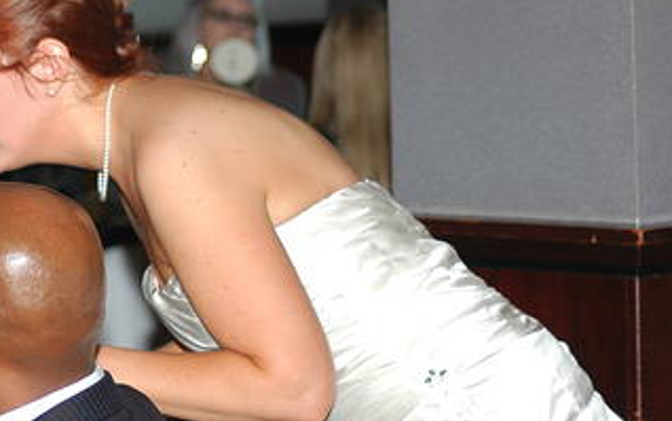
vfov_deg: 5.3
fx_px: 4507
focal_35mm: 246
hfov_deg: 8.5
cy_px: 125
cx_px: 11
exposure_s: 1/60
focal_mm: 80
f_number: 4.2
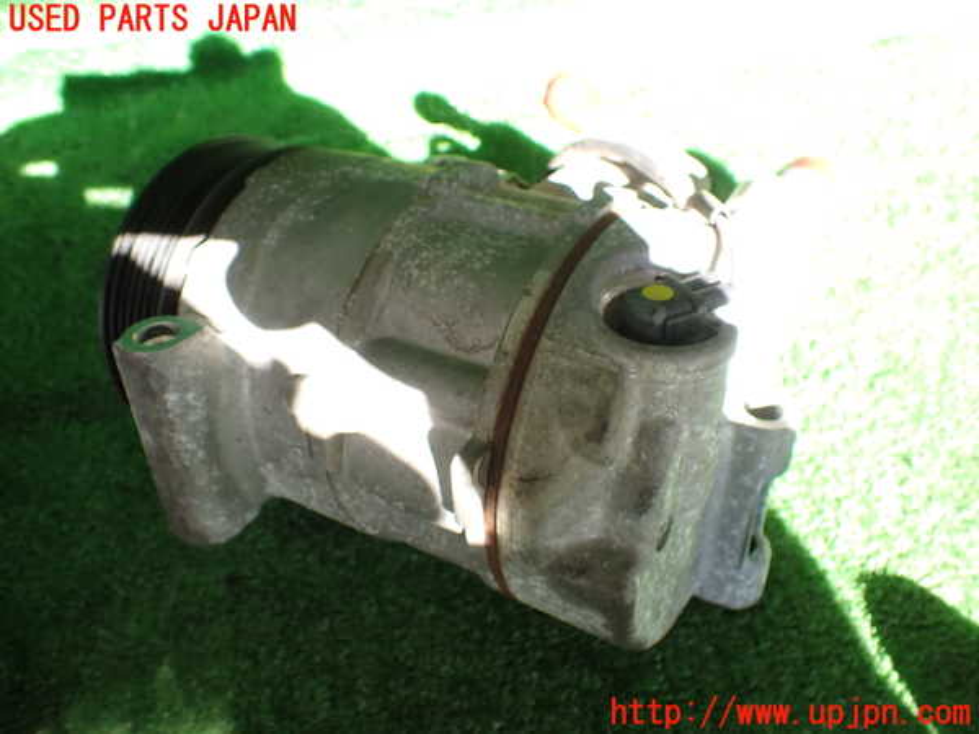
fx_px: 848
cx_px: 490
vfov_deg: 46.8
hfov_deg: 60.0
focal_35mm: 30
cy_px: 367
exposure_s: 1/125
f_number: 2.3
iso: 100
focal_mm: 5.4
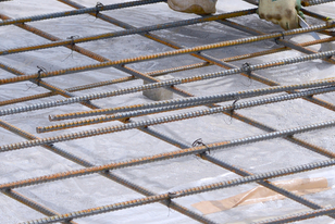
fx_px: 2394
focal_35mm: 257
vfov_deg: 5.4
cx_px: 313
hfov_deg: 8.0
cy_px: 51
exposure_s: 1/3200
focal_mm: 66
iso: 400
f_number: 5.6
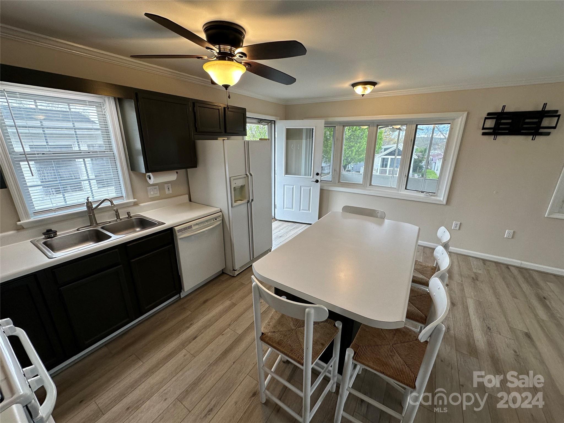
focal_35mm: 14
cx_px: 282
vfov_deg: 85.7
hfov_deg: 102.1
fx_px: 228
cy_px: 212
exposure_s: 1/120
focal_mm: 2.22
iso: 125
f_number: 2.2
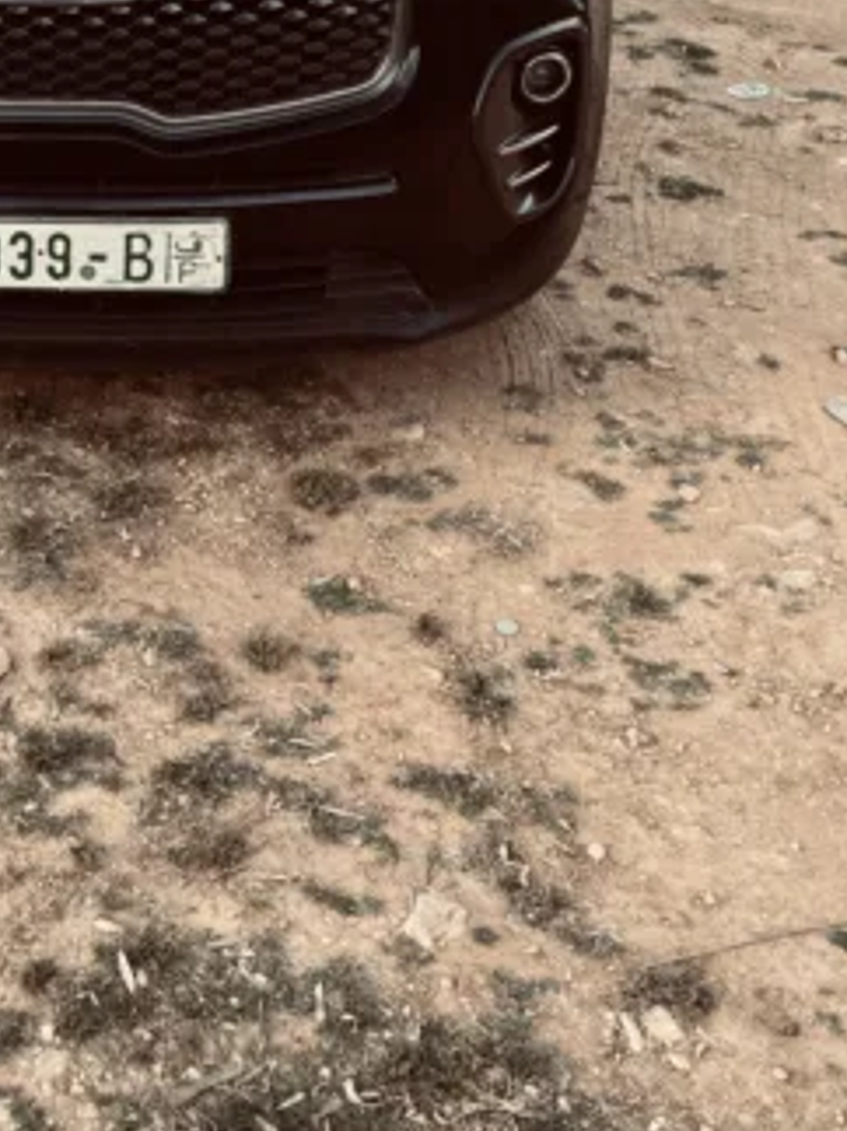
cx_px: 21
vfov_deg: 30.8
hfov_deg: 24.2
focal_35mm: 58
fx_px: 1893
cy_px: -11
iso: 32
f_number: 1.6
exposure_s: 1/190
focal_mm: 4.2
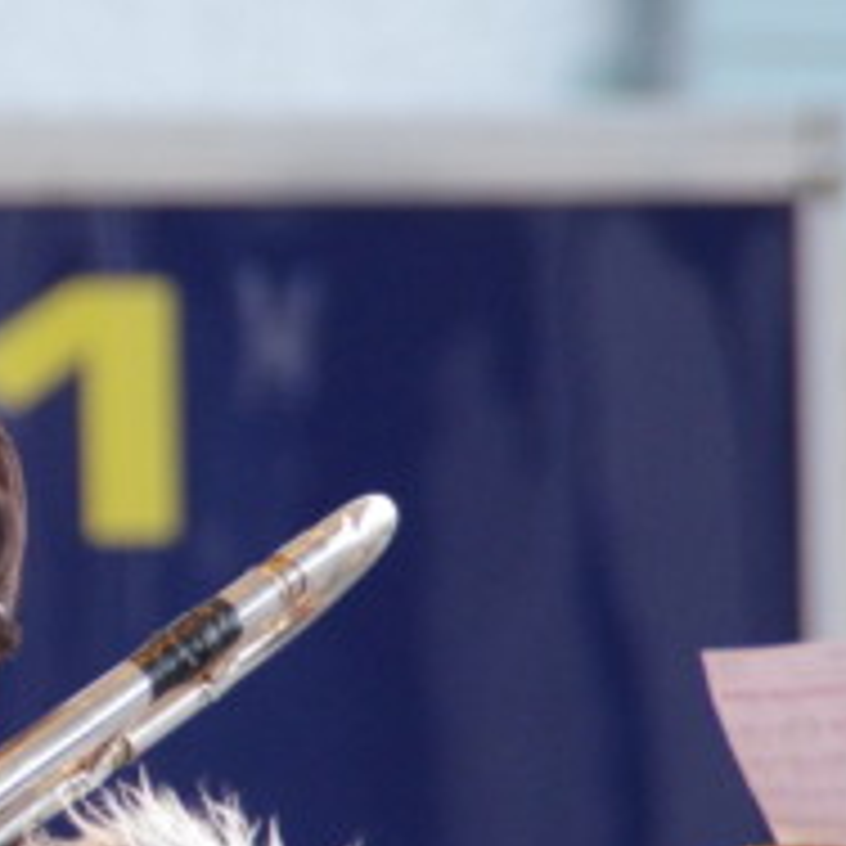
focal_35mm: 676
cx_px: -76
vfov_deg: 2.6
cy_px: 596
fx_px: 18692
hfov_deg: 2.6
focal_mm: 200
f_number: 6.3
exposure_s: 1/40
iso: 3200
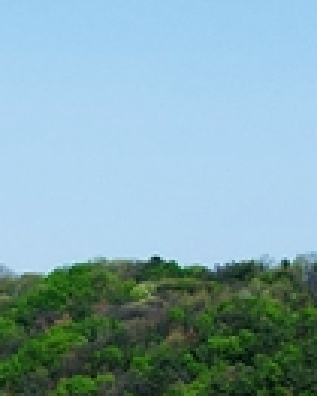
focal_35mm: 181
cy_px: 664
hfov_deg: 8.4
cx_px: -169
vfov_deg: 10.2
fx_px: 2120
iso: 100
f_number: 2.8
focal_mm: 8.38
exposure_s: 1/2000
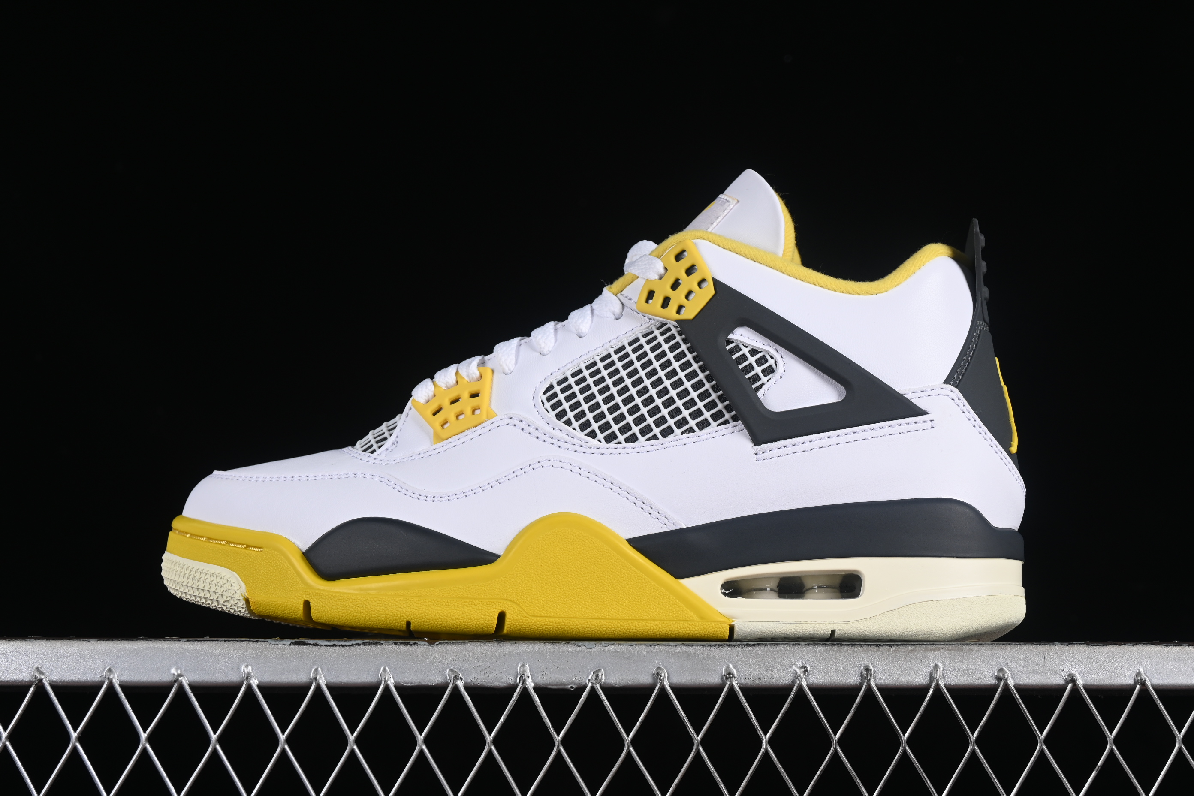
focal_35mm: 75
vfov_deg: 18.2
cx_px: 597
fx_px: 2487
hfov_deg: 27.0
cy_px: 398
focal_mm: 50
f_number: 8
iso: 160
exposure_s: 1/80
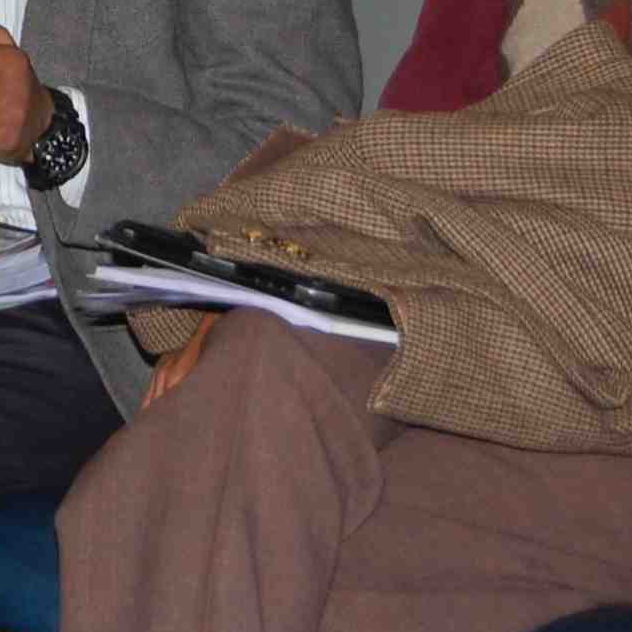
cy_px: -234
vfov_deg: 6.0
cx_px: -218
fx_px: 6011
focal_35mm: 291
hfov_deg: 6.0
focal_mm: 48
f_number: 5.6
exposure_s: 1/125
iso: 400
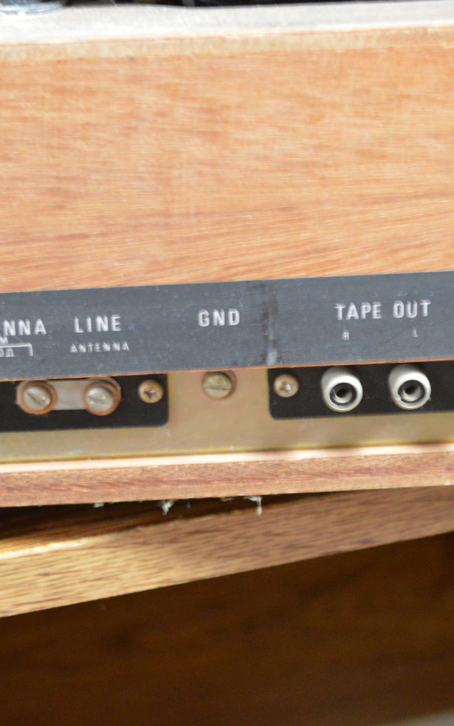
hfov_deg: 14.2
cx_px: 270
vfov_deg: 22.6
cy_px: 363
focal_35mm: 92
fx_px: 1821
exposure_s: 1/10
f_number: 5.3
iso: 3200
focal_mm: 40
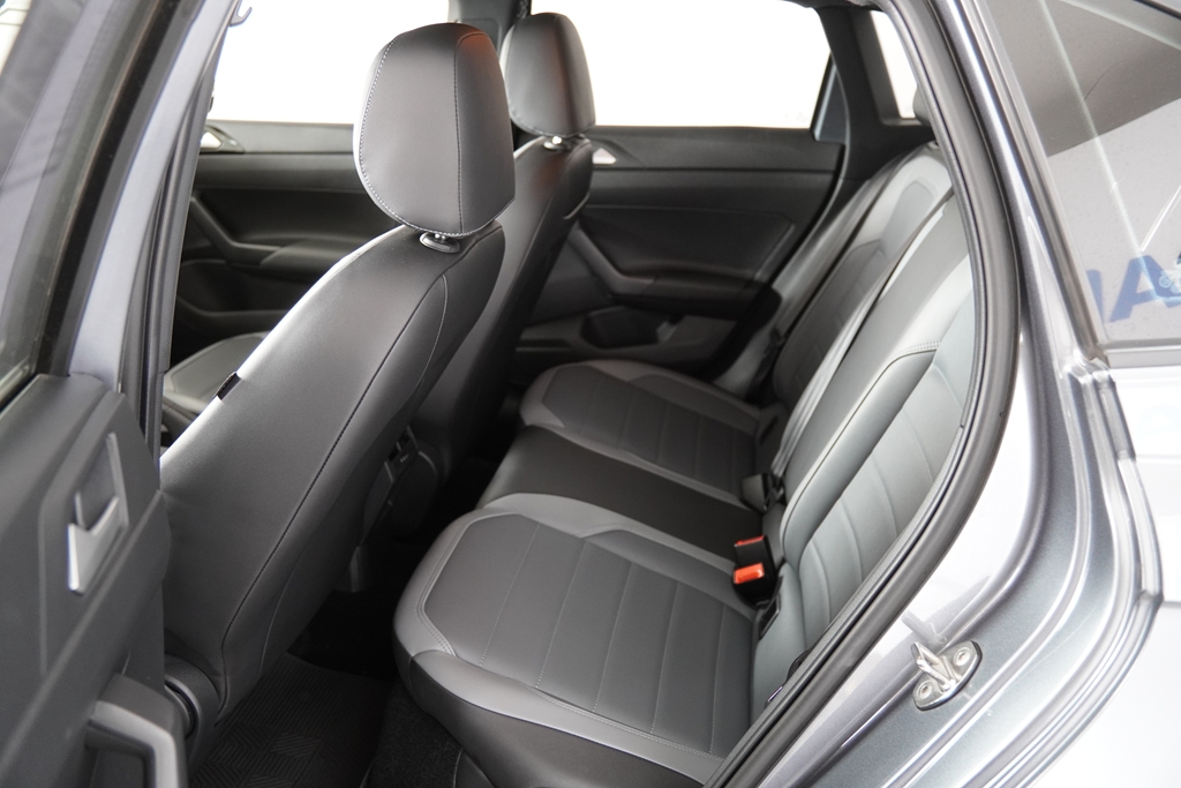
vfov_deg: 43.6
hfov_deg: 61.9
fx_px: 984
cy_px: 394
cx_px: 590
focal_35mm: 30
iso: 1000
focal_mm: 20
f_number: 2.8
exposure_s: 1/60
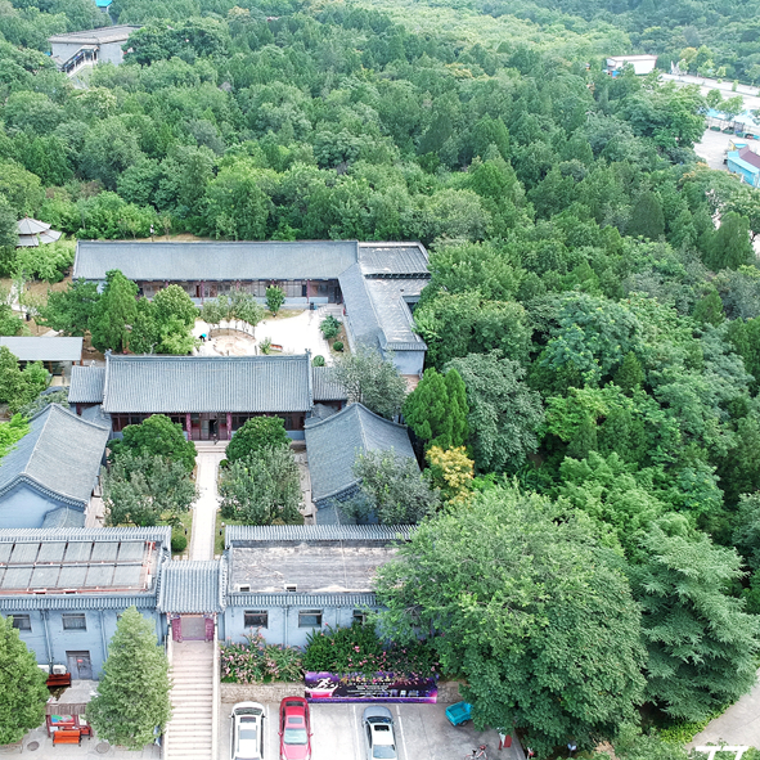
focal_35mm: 34
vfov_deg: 48.4
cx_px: 244
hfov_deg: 47.5
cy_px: 413
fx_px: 845
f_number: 2.6
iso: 100
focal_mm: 4.49
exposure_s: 1/240
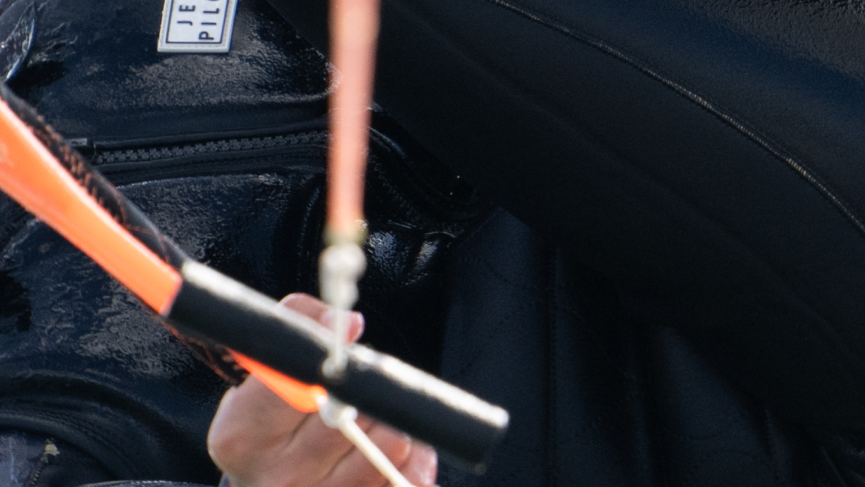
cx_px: -259
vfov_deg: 0.5
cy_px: 832
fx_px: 58421
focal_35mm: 2547
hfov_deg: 0.8
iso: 320
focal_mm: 400
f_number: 4
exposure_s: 1/1600
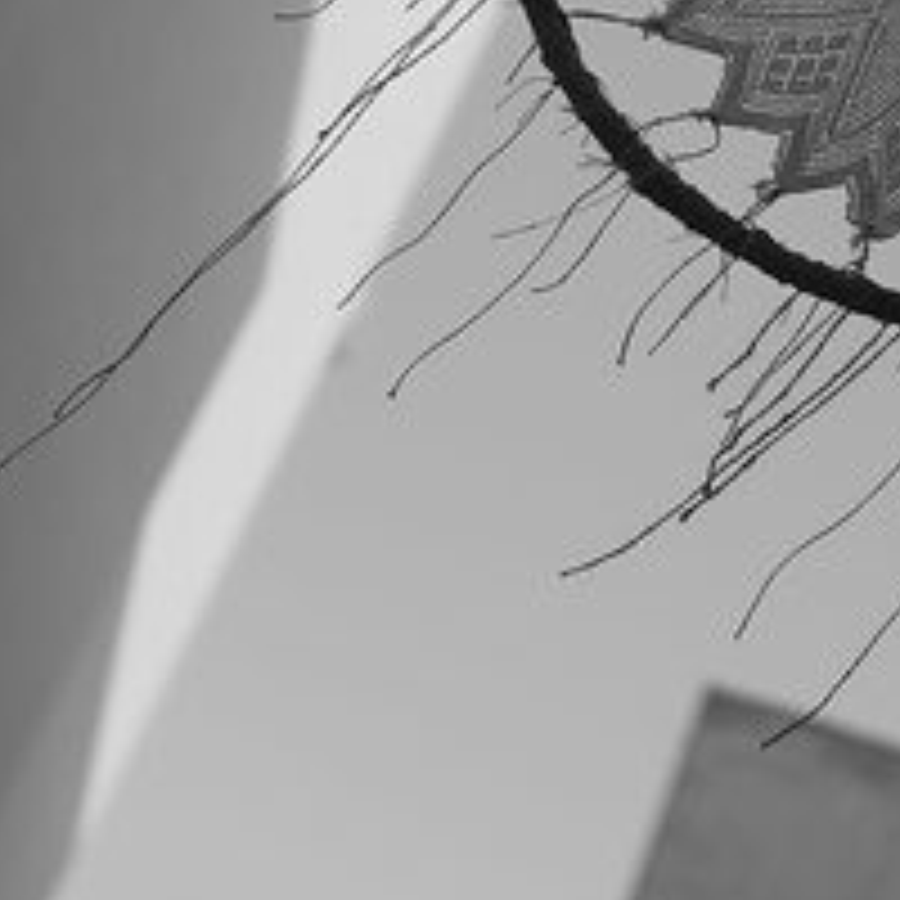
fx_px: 3383
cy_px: 106
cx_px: 724
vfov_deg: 15.0
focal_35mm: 115
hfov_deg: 15.1
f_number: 1.4
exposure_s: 1/4000
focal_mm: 30
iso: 100
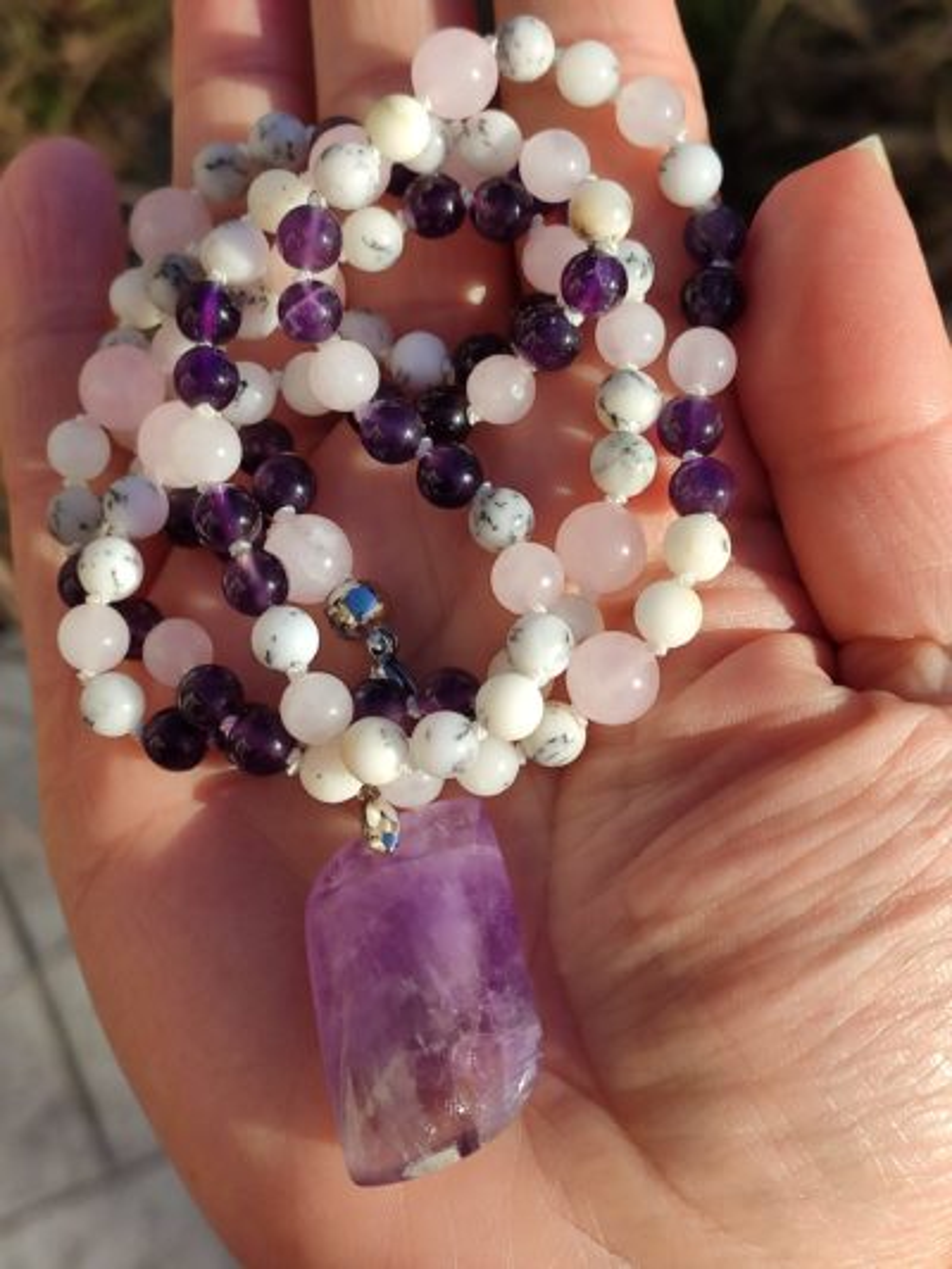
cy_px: 634
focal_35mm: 26
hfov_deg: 53.1
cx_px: 476
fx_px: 953
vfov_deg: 67.3
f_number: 1.75
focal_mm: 4.77
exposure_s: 1/1436
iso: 112
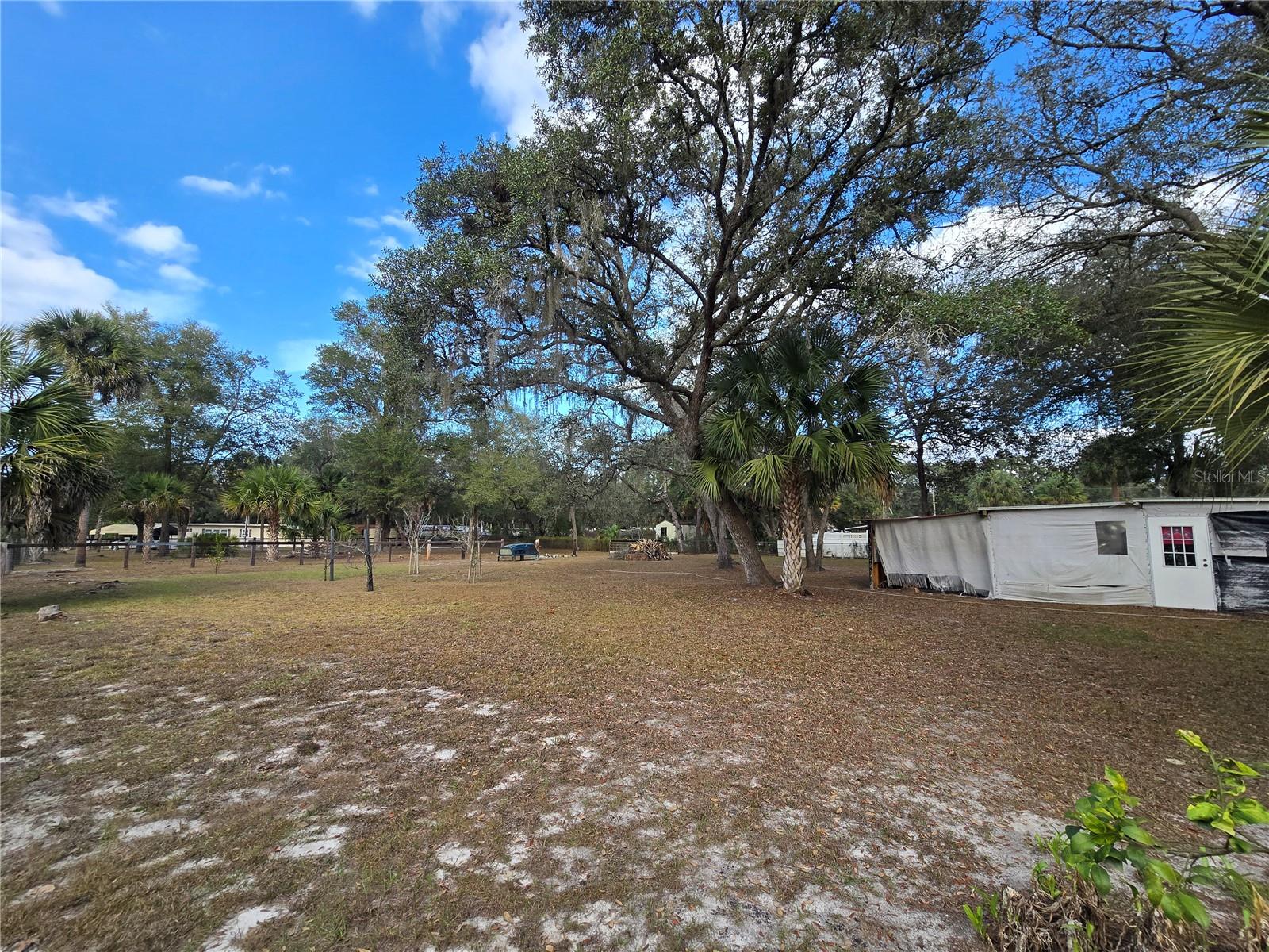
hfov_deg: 106.2
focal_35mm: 13
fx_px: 477
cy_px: 476
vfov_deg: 89.9
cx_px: 634
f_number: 2.2
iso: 50
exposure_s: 1/493
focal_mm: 2.2
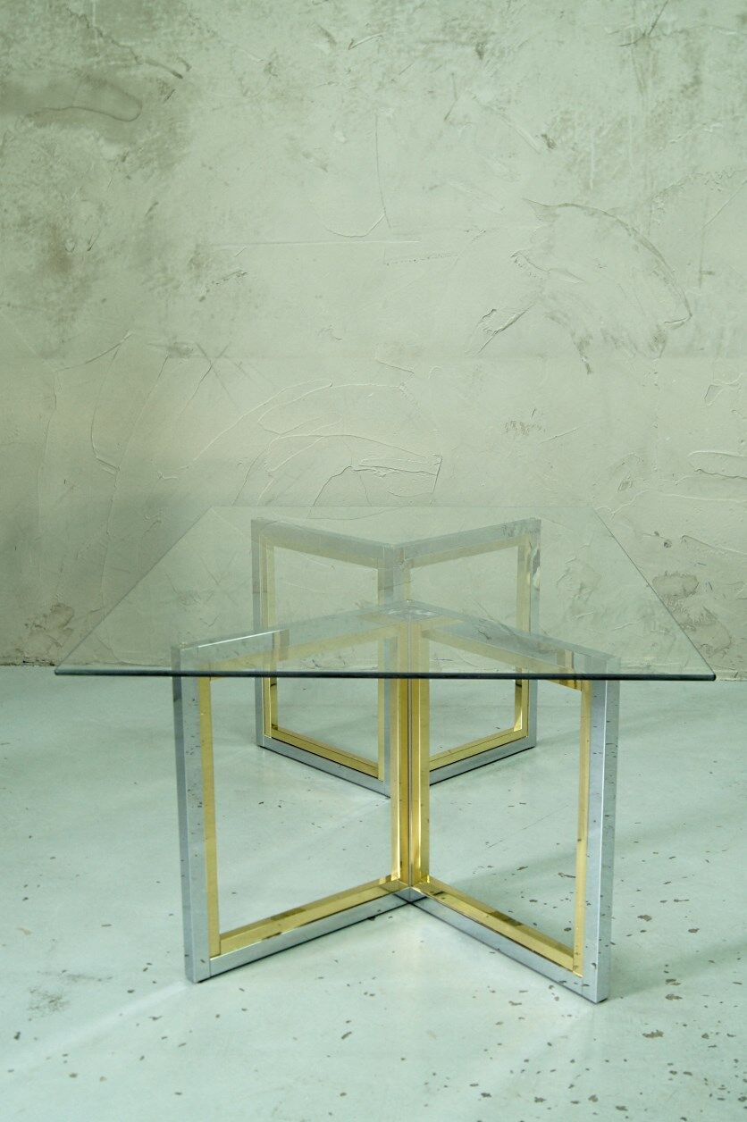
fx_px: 1215
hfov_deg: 34.2
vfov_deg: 49.6
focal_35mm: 39
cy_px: 561
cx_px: 374
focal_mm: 26
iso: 400
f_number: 7.1
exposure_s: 1/8
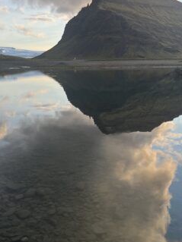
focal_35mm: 43
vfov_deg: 43.9
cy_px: 126
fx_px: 302
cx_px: 102
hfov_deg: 33.5
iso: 50
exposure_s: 1/1238
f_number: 1.6
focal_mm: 5.1
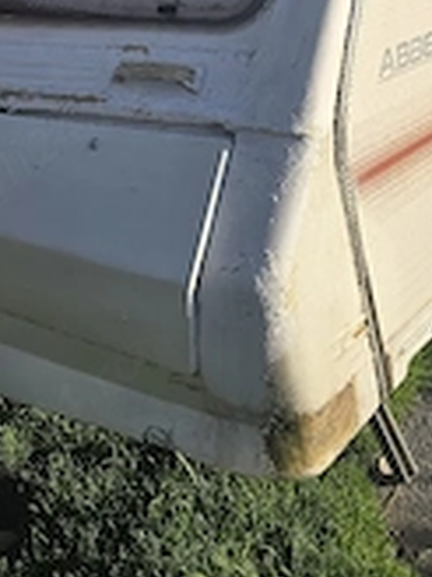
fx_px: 932
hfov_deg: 25.7
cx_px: 98
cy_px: -74
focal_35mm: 56
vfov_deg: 30.4
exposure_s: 1/769
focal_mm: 6.3
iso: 12
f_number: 1.7
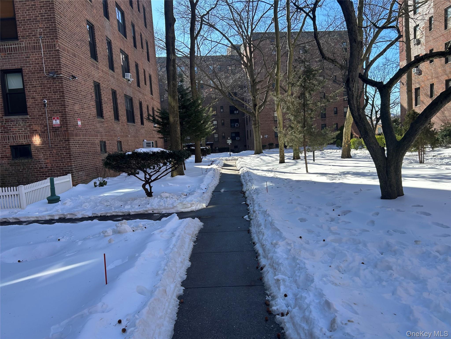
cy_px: 170
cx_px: 226
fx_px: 339
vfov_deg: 53.1
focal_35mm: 26
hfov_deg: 67.3
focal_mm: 5.7
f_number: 1.5
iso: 50
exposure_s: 1/1209
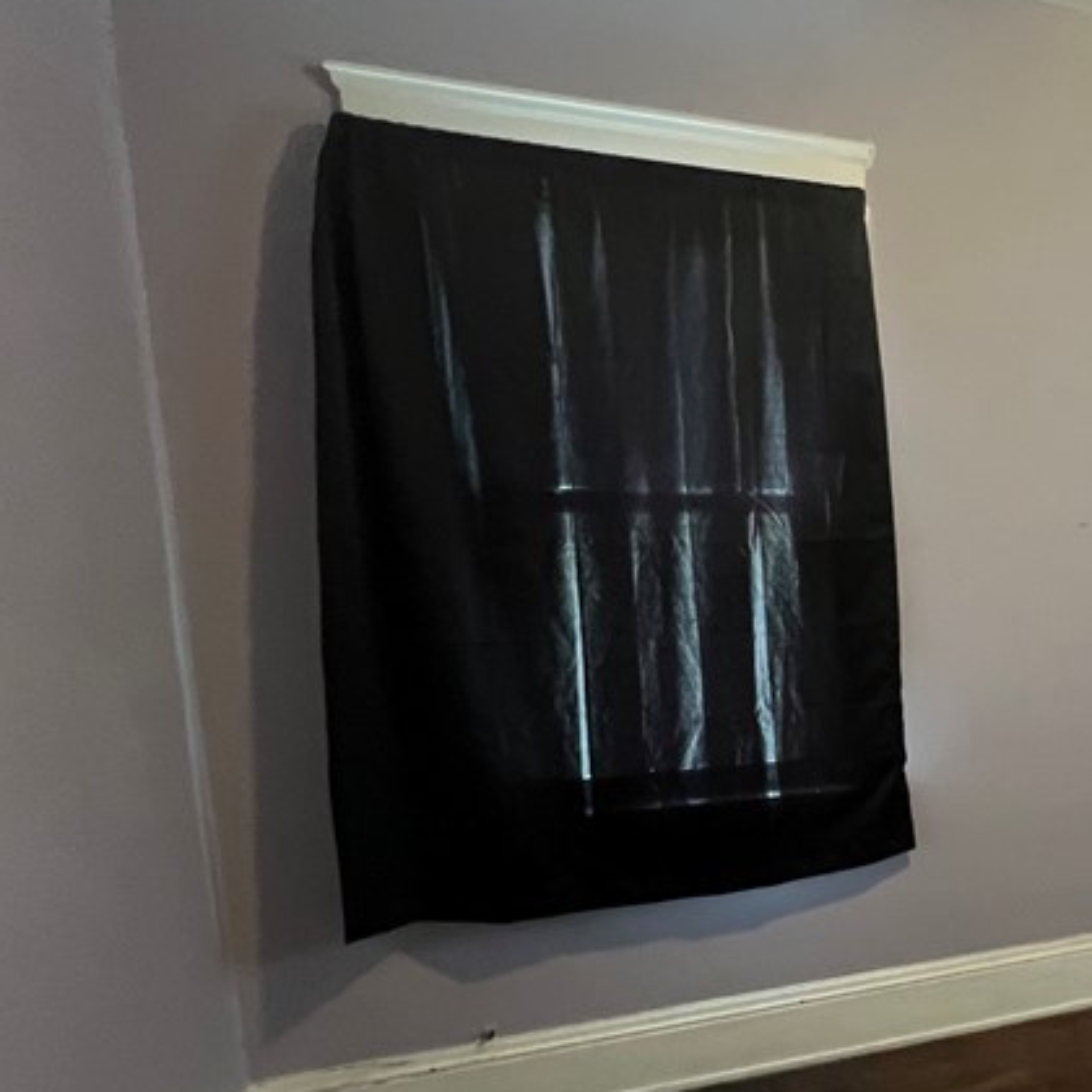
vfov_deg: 56.9
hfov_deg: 42.7
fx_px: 999
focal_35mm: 28
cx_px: 1240
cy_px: 647
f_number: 1.8
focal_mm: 1.57
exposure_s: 1/60
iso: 500
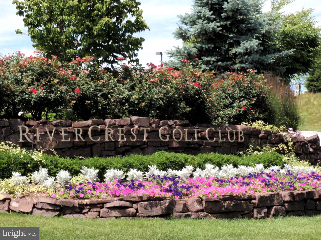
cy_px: 120
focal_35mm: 91
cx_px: 160
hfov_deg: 21.5
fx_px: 844
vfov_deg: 16.2
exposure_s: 1/250
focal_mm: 16.25
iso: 64
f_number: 7.1
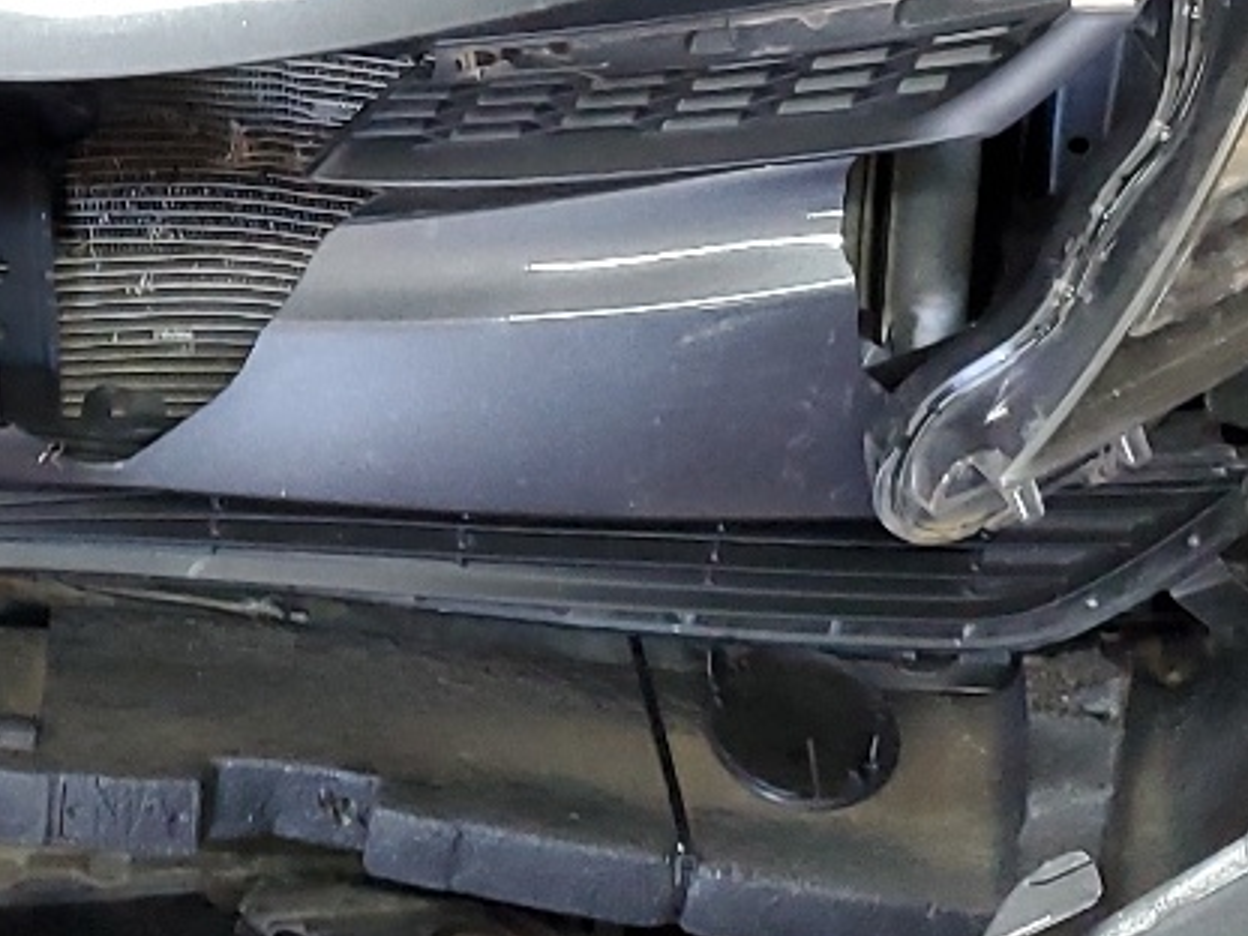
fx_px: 3605
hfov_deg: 19.2
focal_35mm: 100
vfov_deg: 14.4
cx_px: 66
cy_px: -165
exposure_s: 1/60.2
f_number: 1.5
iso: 189
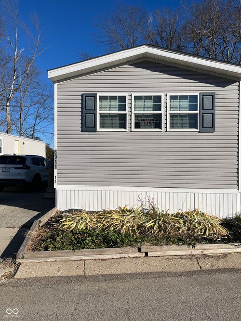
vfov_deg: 67.3
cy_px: 160
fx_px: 241
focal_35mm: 26
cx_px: 120
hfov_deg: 53.0
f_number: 1.6
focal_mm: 5.1
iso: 50
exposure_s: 1/5848
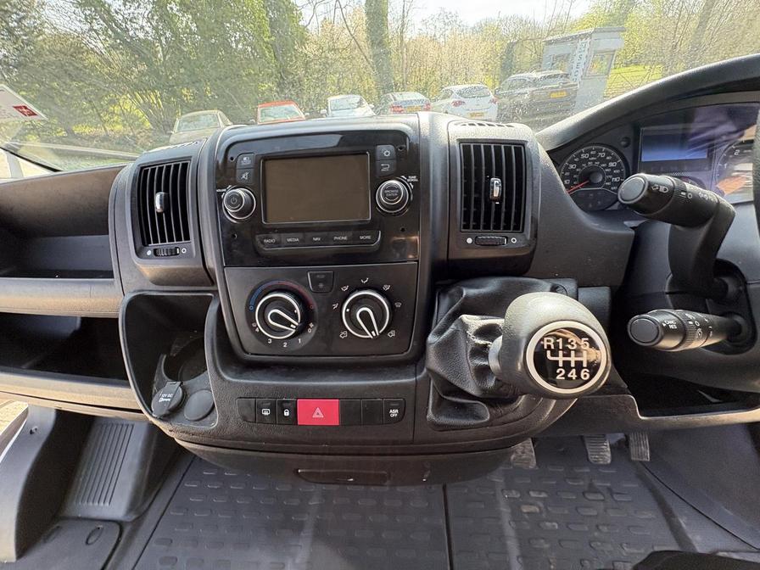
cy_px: 285
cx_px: 380
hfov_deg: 102.1
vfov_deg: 85.7
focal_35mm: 14
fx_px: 307
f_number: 2.2
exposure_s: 1/122
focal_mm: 2.22
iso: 125
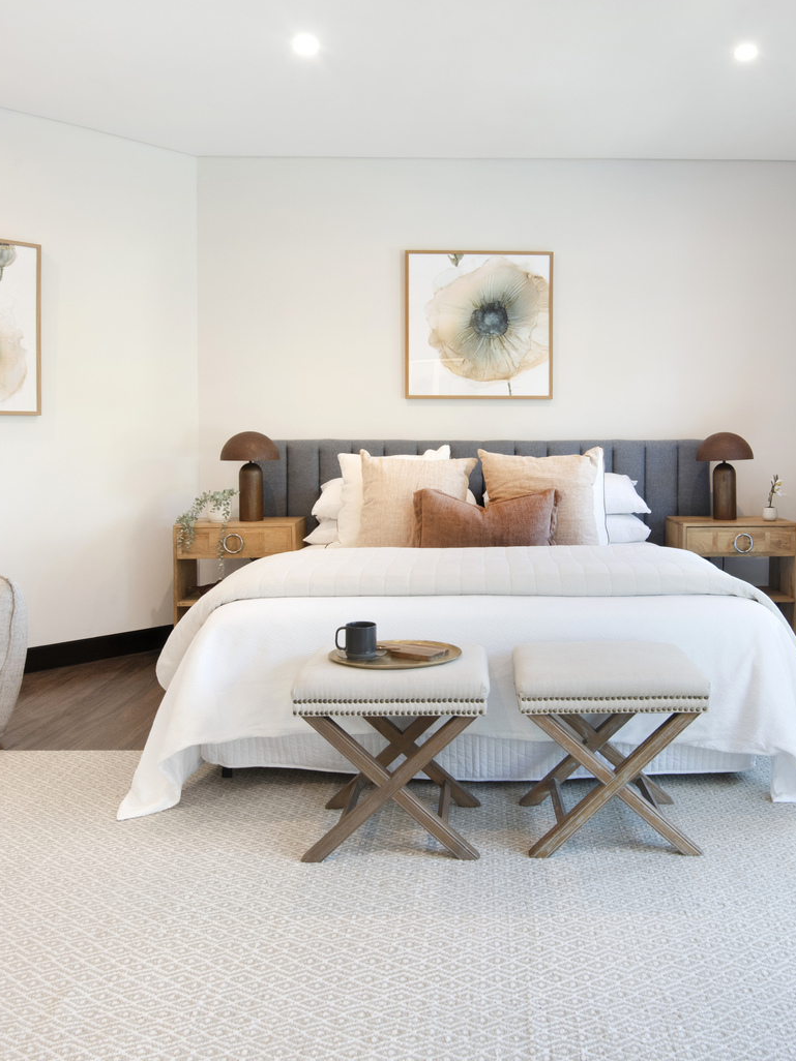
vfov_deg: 65.0
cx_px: 493
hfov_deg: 50.9
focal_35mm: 27
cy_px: 449
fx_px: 828
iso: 320
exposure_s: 1/30
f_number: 11
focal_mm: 16
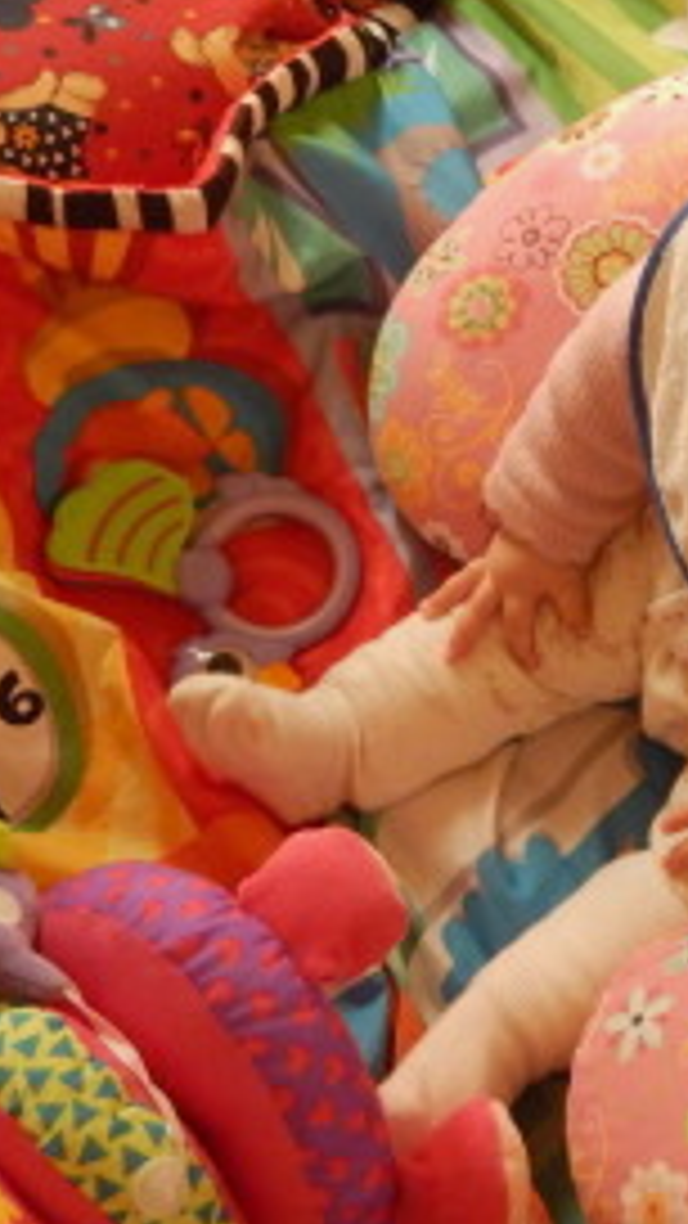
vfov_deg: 32.6
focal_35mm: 64
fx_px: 2076
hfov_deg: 18.1
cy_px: 436
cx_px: 755
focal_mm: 4.5
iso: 400
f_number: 3.4
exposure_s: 1/50
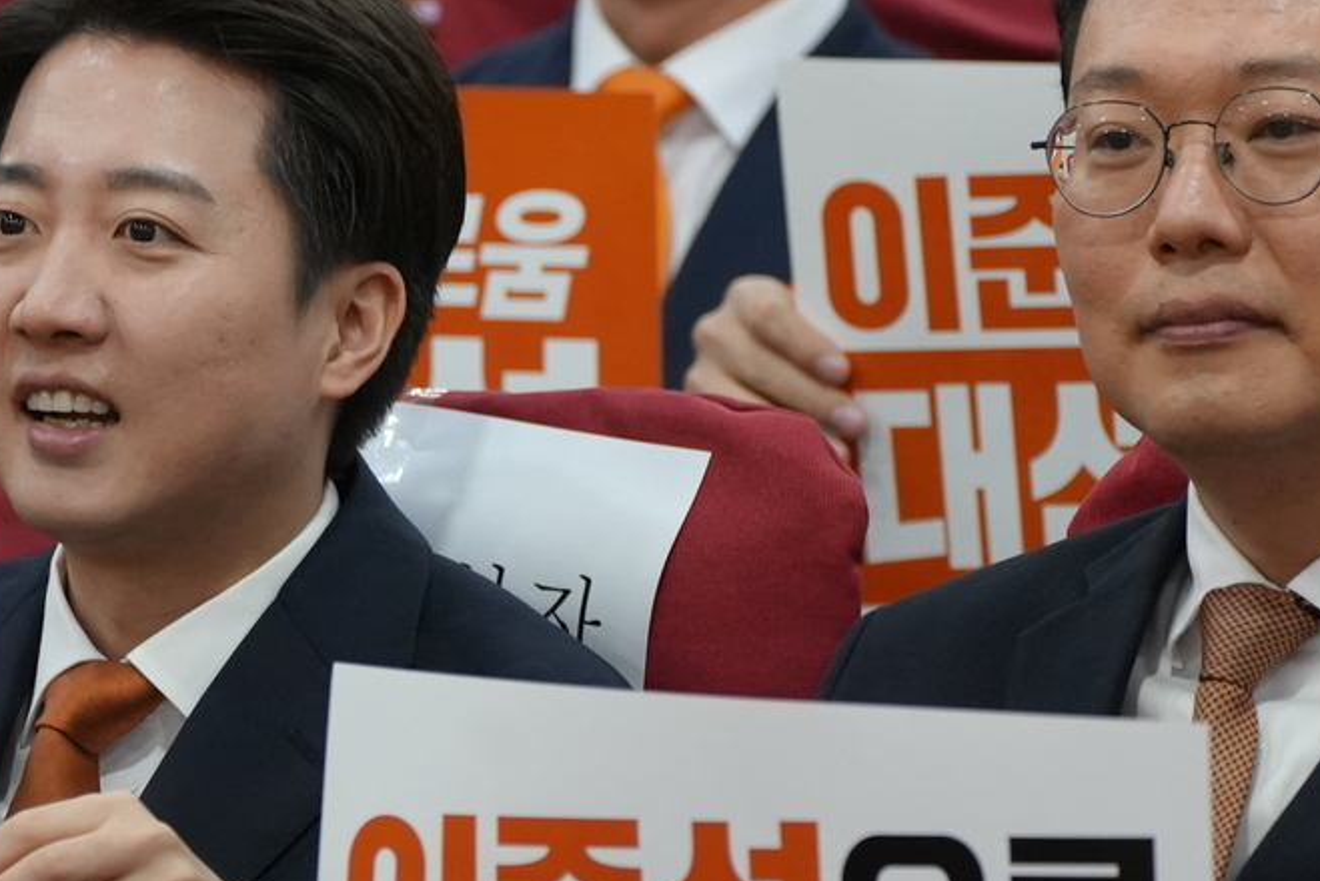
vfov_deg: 3.2
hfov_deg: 4.8
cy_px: 676
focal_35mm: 425
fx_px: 15589
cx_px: 282
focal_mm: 200
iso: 4000
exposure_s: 1/250
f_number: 5.6
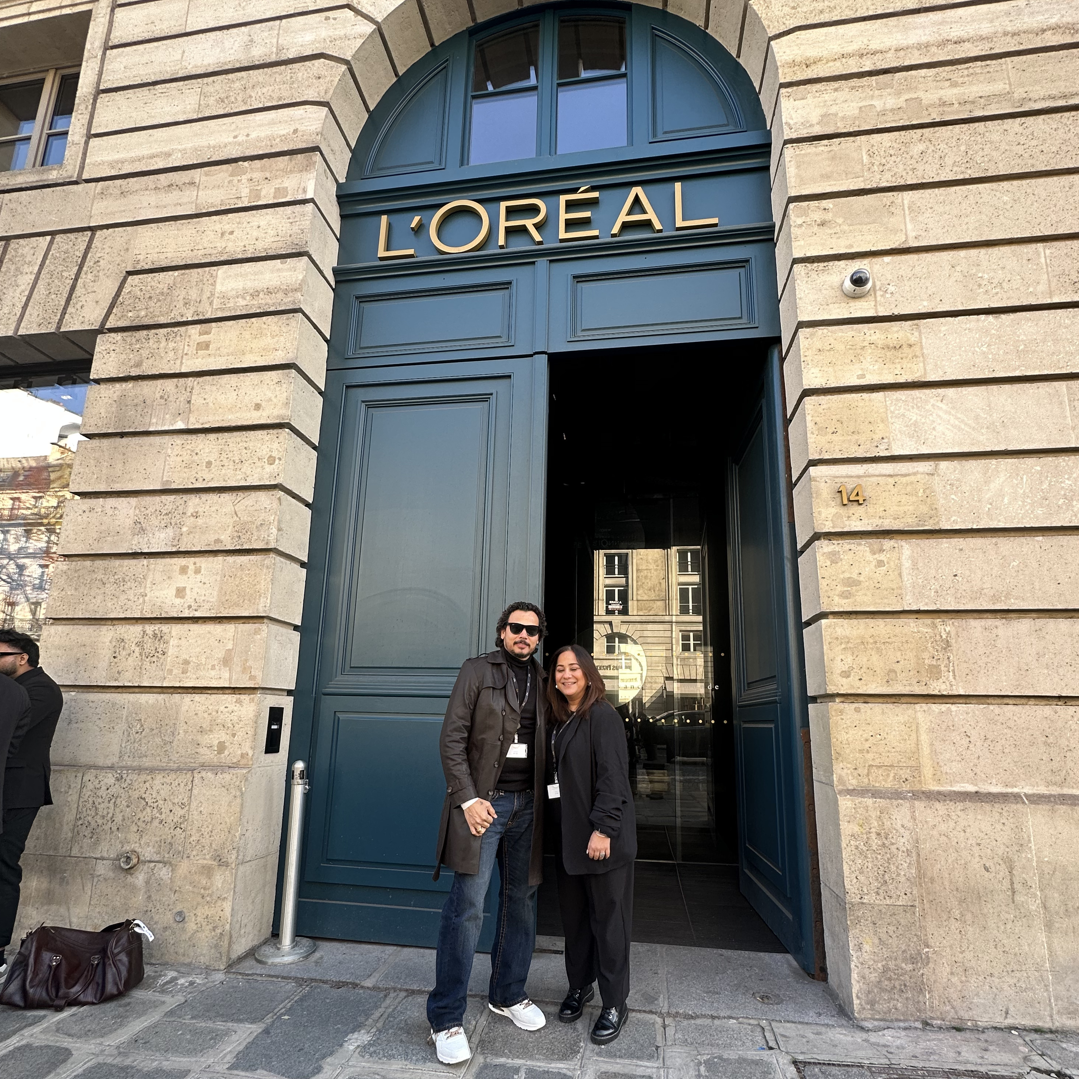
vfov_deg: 83.6
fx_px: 600
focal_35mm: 17
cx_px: 551
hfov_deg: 84.0
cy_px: 603
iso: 50
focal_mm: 2.22
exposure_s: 1/99
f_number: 2.2
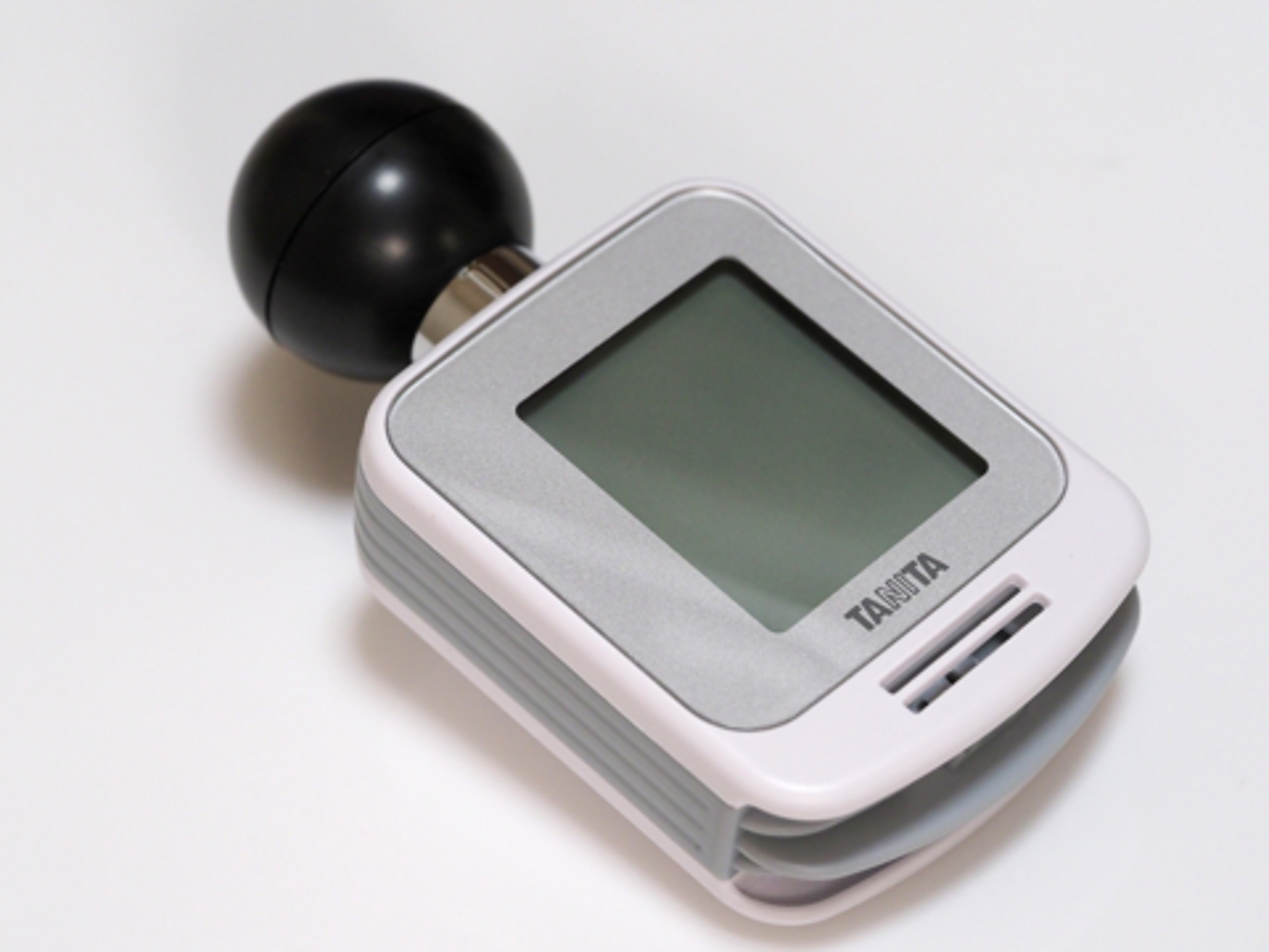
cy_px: 476
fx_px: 4399
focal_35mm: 120
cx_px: 634
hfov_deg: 16.4
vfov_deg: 12.3
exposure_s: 1/125
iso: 1600
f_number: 5
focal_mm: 60
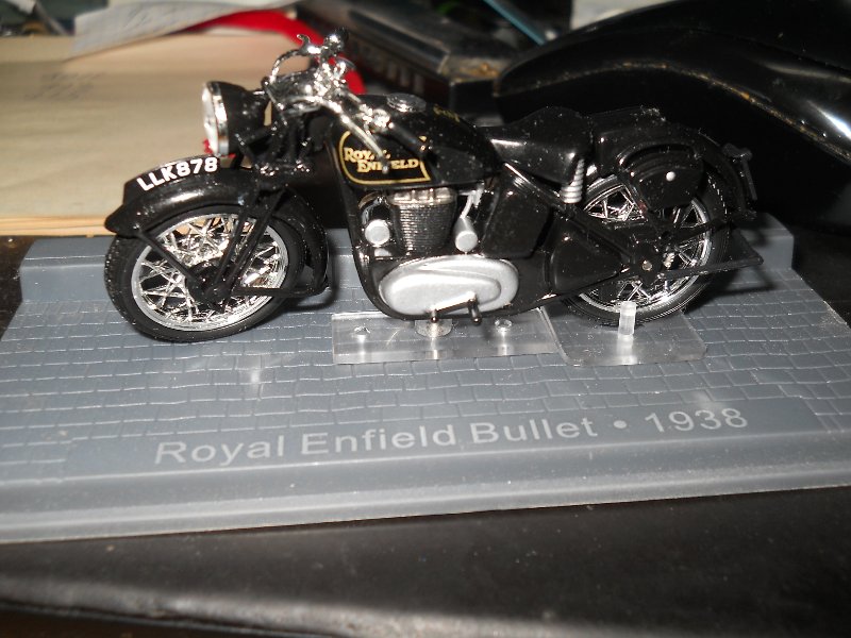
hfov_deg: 45.8
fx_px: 1008
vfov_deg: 35.1
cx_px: 426
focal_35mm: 41
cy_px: 319
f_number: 5.5
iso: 80
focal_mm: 6.72
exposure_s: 1/30
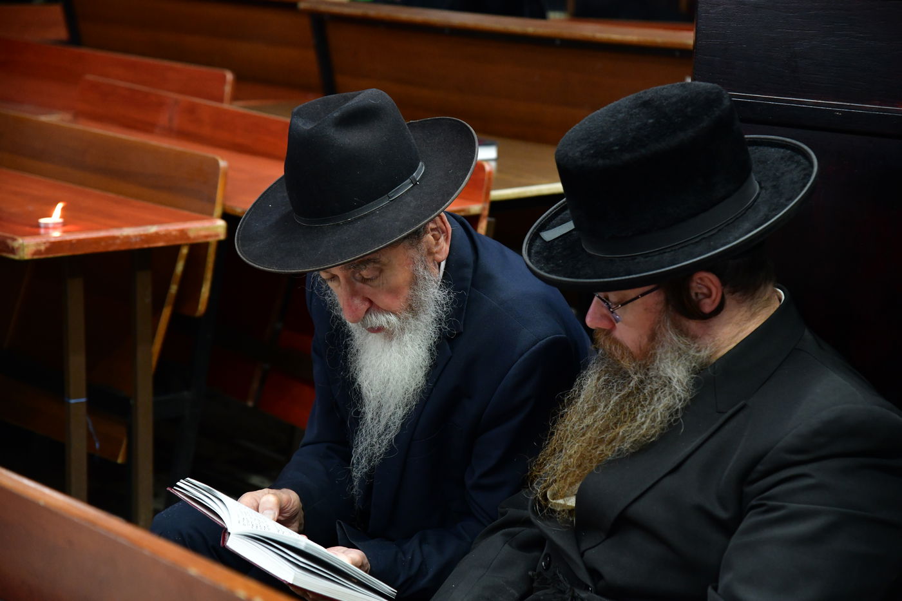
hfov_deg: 23.9
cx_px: 451
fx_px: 2129
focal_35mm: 85
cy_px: 300
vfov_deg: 16.1
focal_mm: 85
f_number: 5.6
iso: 4000
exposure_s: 1/125
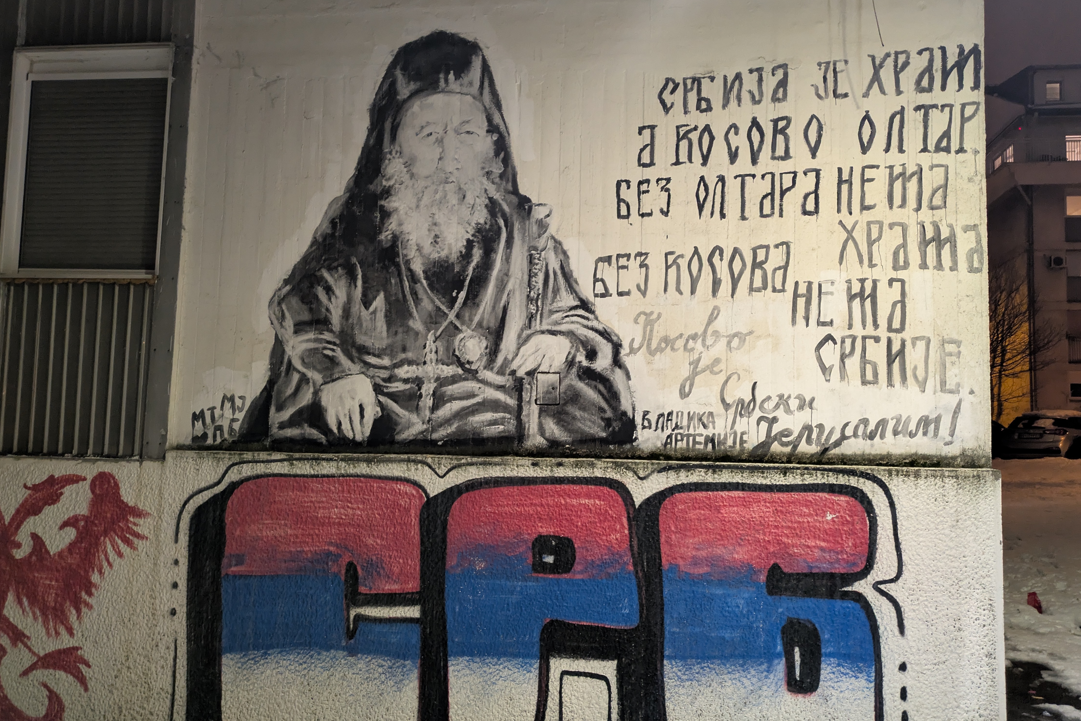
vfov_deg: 47.8
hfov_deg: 67.4
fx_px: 811
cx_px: 543
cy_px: 412
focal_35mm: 27
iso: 744
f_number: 1.89
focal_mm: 5.43
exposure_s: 1/25
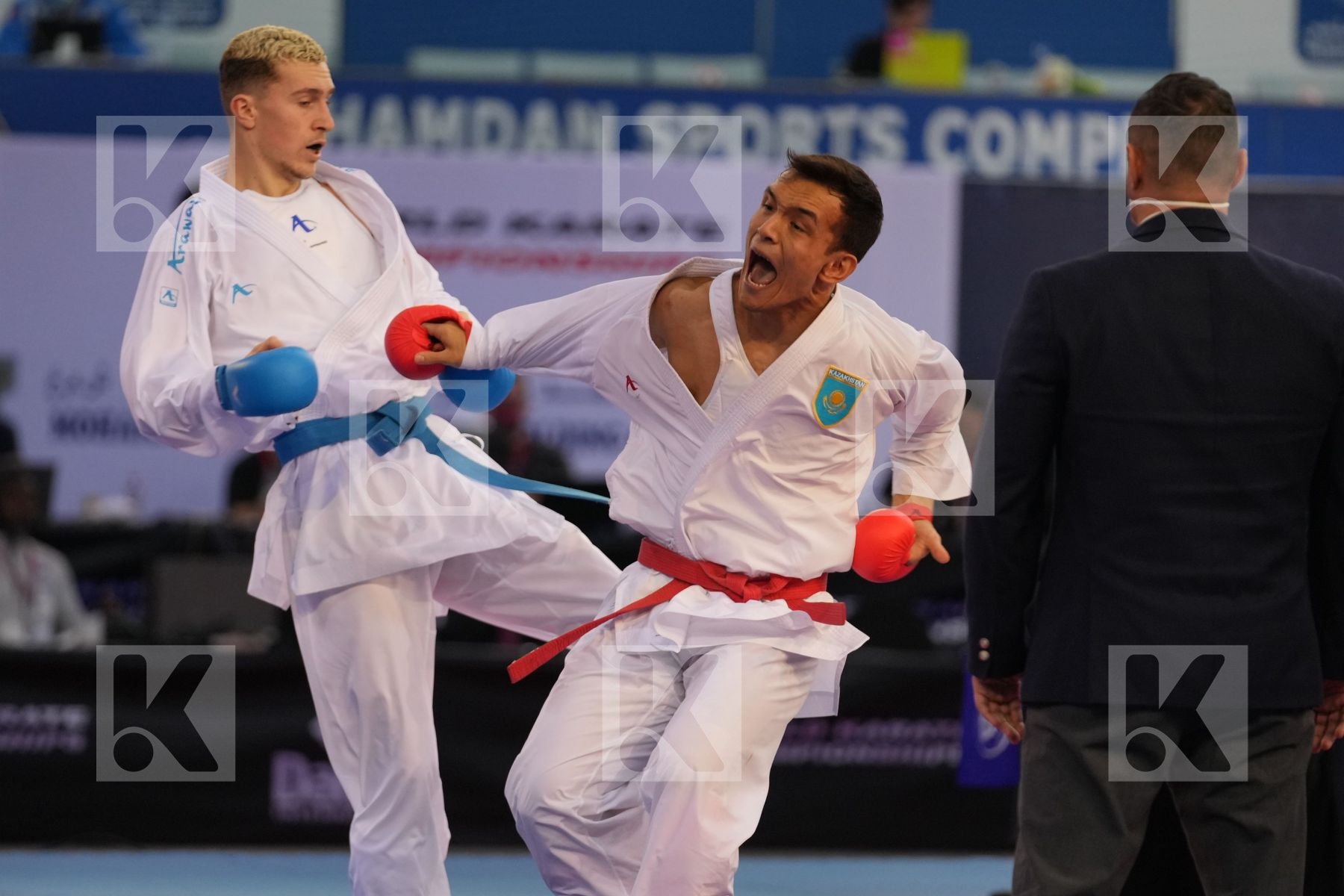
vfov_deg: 5.0
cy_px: 448
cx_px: 672
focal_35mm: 276
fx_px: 10303
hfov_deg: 7.5
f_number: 2.8
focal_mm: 184
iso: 1600
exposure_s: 1/1000
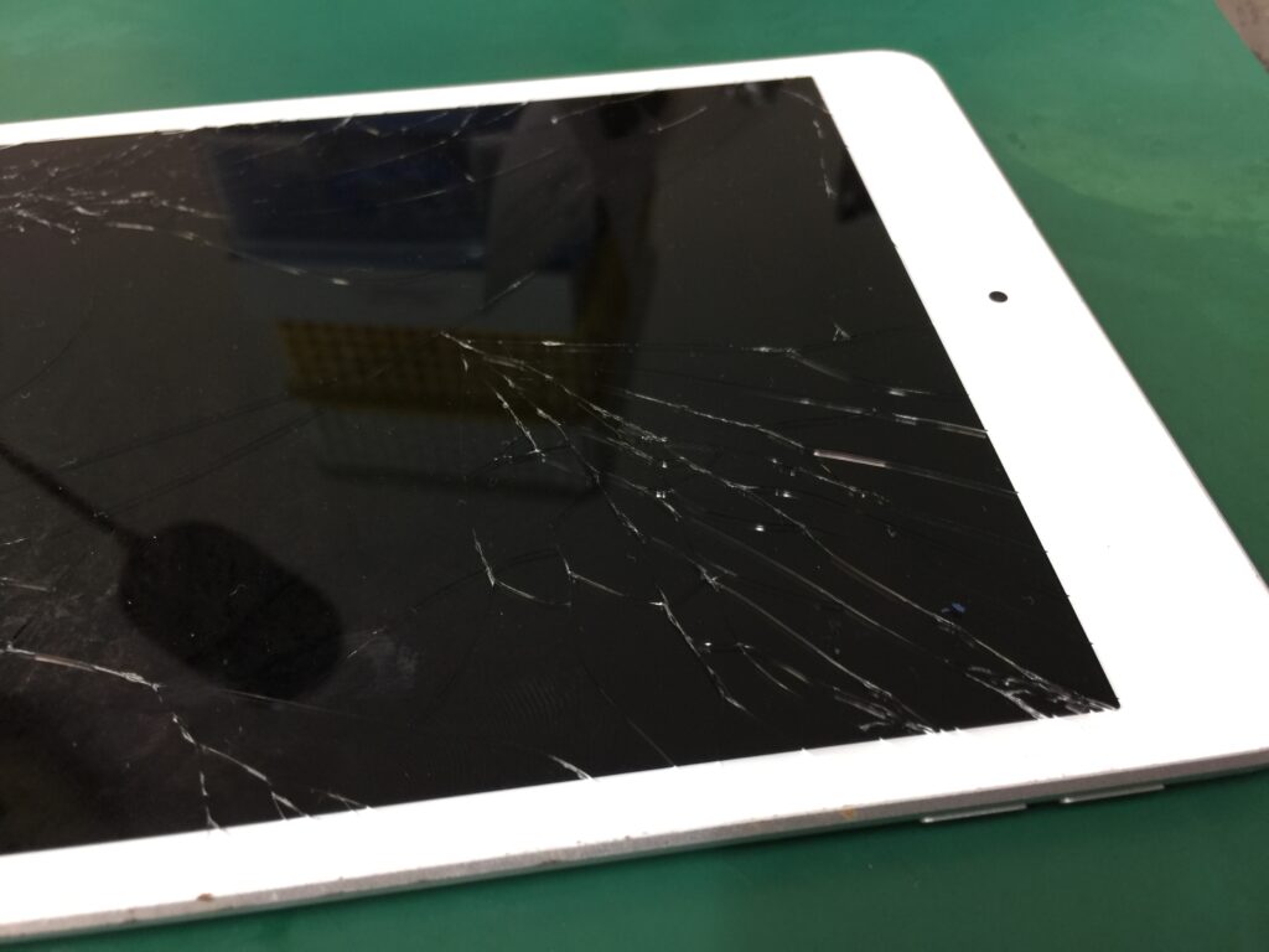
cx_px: 634
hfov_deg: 61.7
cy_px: 476
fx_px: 1063
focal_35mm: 29
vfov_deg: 48.2
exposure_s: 1/17
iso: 50
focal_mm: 4.15
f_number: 2.2
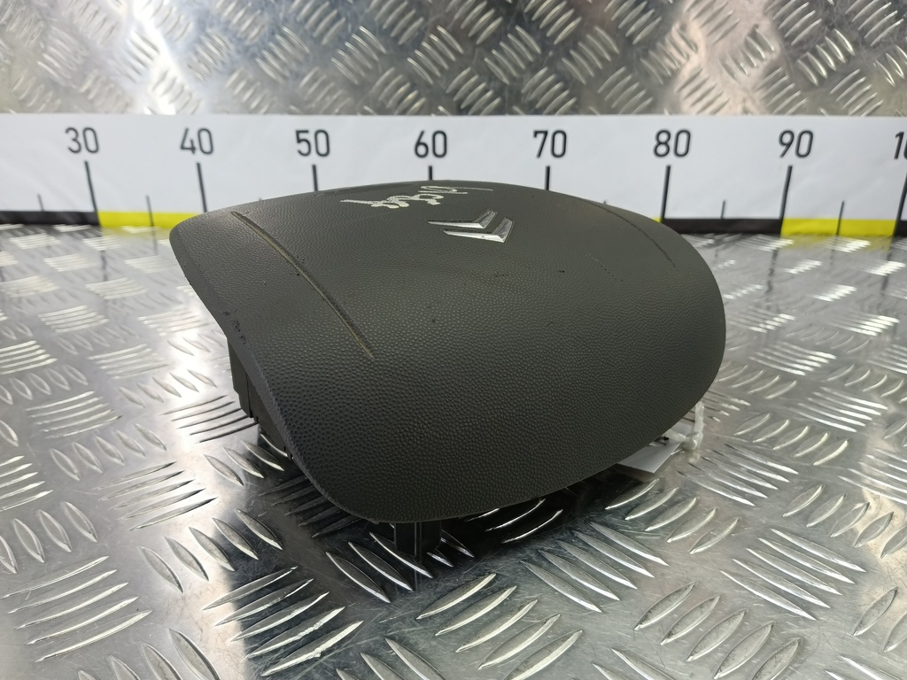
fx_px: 603
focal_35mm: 23
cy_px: 340
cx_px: 454
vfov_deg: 58.9
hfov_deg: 73.9
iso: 147
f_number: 1.6
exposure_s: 1/50
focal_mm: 4.11
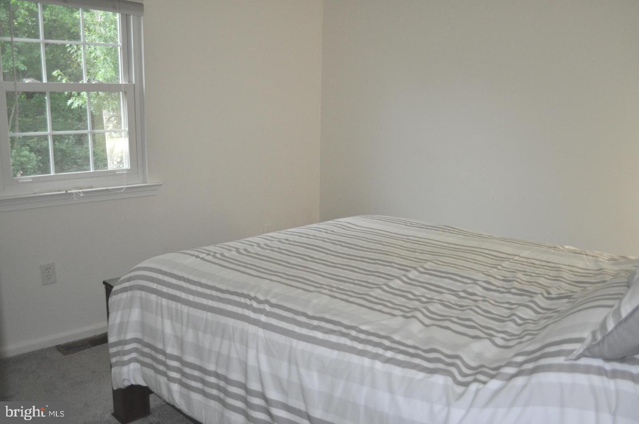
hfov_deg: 57.3
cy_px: 212
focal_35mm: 33
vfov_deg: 39.9
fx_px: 585
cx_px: 320
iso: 800
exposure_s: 1/60
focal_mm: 22
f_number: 3.8
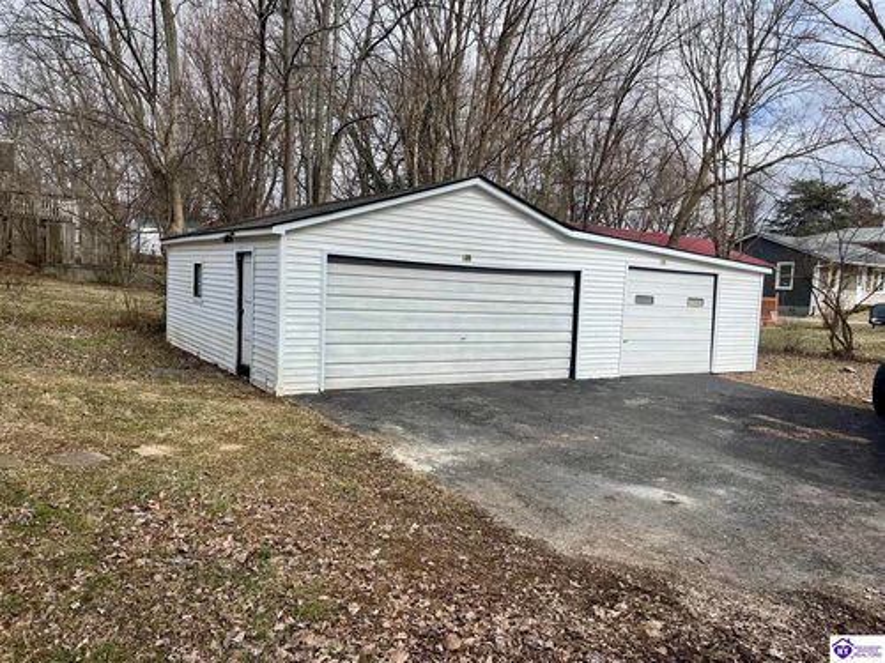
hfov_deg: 67.3
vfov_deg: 53.1
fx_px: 665
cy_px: 332
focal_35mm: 26
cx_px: 442
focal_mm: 5.1
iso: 50
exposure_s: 1/2222
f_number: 1.6
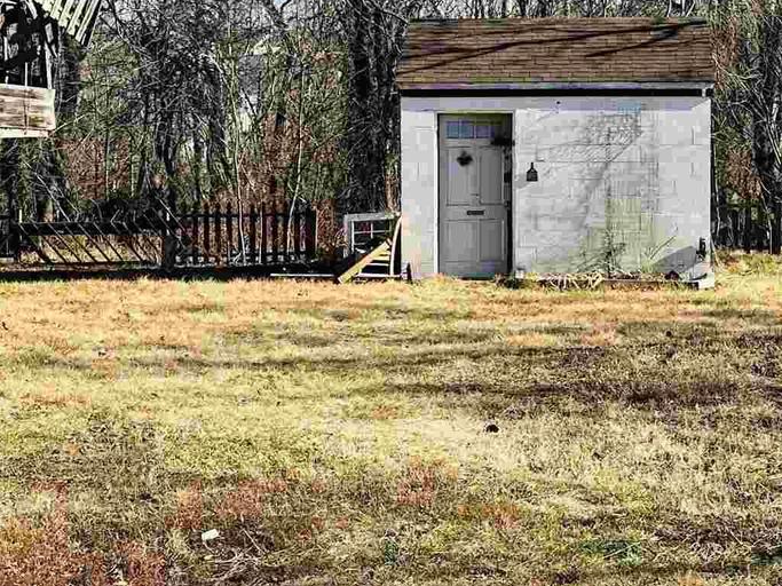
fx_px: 1626
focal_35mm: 72
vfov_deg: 20.2
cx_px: 458
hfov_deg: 27.0
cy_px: 126
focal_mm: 6.86
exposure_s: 1/2353
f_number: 1.78
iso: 80
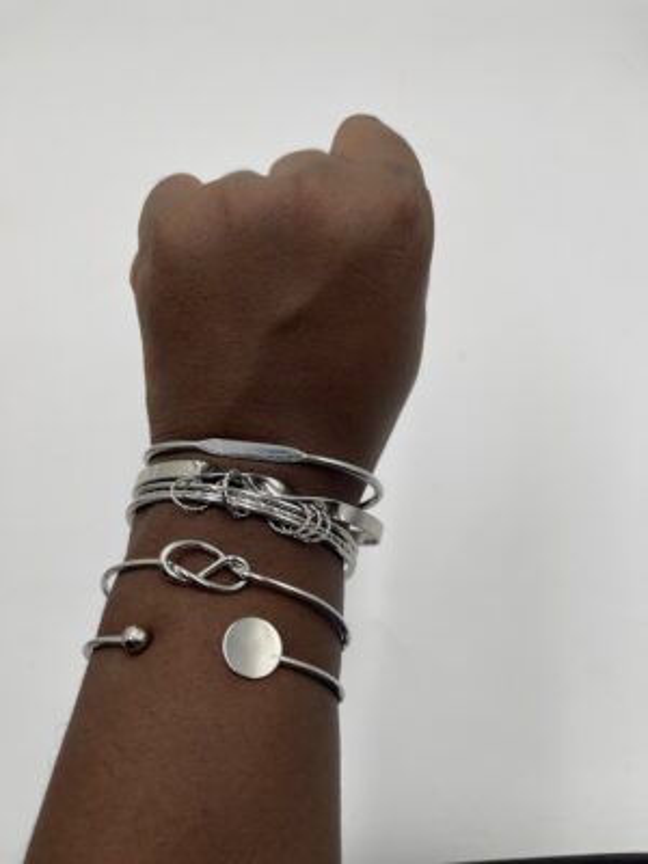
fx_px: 624
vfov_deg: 69.4
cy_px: 432
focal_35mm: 25
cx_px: 324
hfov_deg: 54.9
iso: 32
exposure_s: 1/482
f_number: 1.6
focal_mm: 5.1
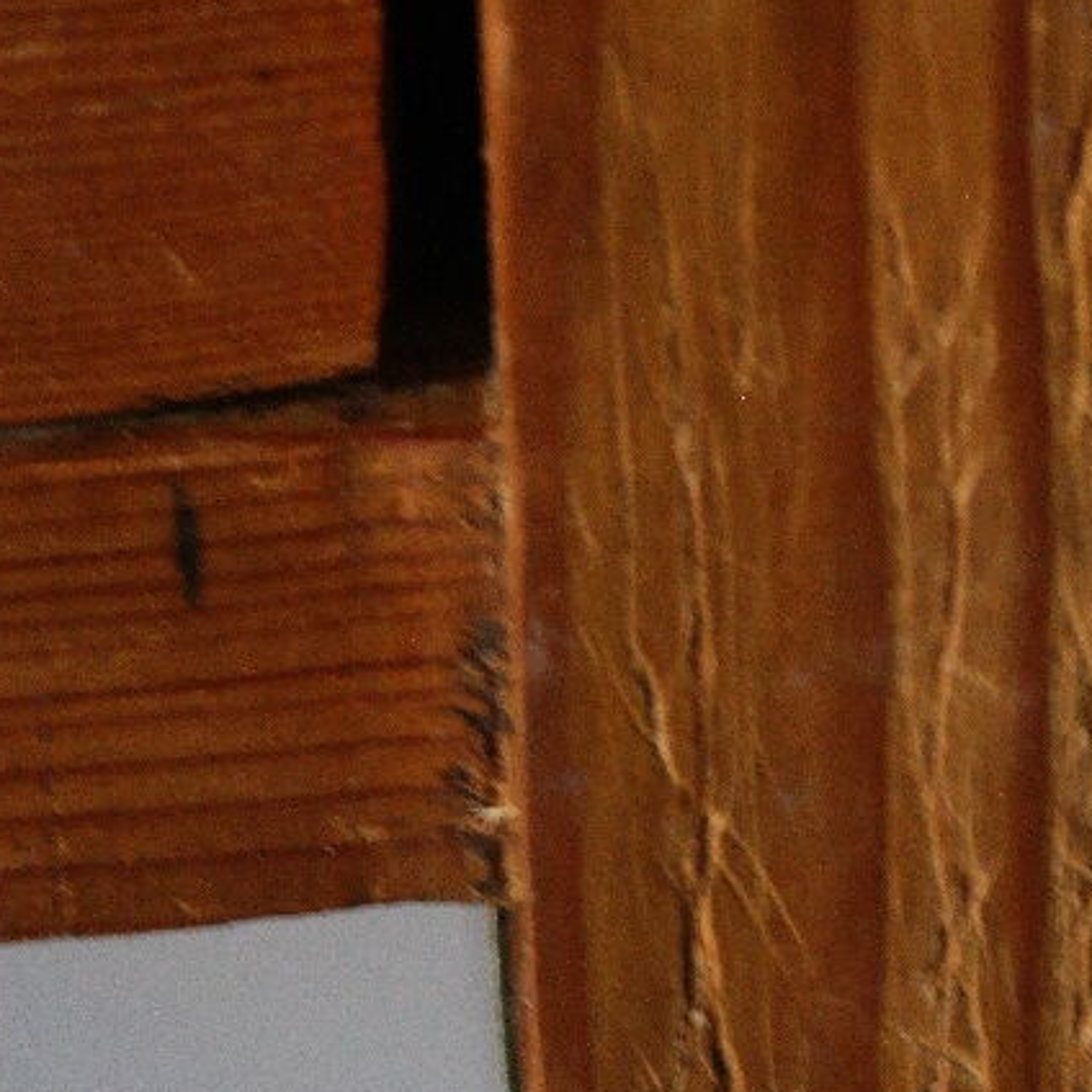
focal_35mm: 201
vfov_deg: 8.7
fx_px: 7174
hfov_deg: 8.6
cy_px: 301
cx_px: 1370
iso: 800
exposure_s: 1/30
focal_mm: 38
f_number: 5.6
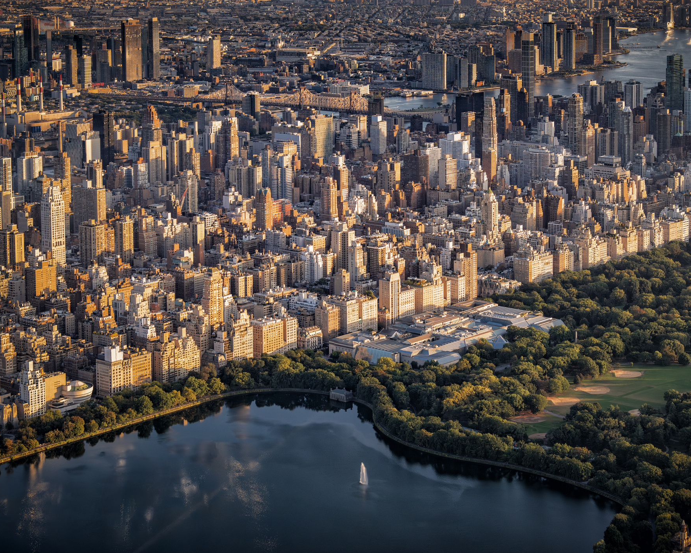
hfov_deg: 24.1
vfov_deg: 19.4
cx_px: 367
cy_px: 276
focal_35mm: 79
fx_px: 1615
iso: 800
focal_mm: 70
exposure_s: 1/2000
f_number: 4
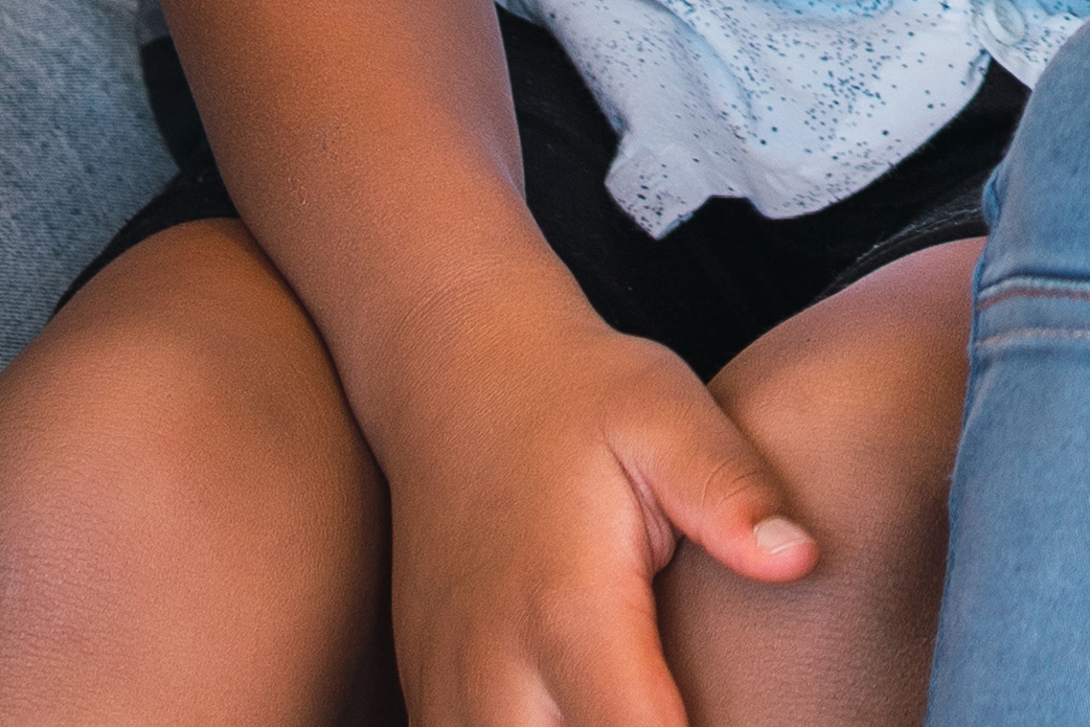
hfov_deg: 7.4
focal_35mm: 267
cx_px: 2347
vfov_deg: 4.8
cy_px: -1661
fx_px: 8085
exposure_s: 1/80
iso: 250
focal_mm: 35
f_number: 3.5
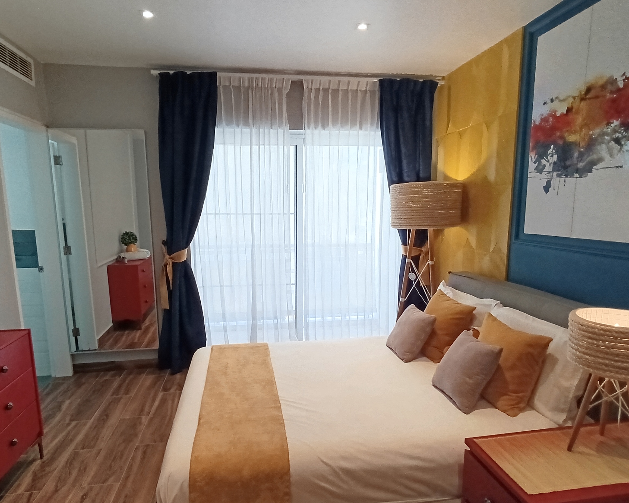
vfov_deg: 63.0
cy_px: 274
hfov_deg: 75.0
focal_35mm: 22
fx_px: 410
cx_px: 298
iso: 200
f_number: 2.2
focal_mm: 1.65
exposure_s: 1/50
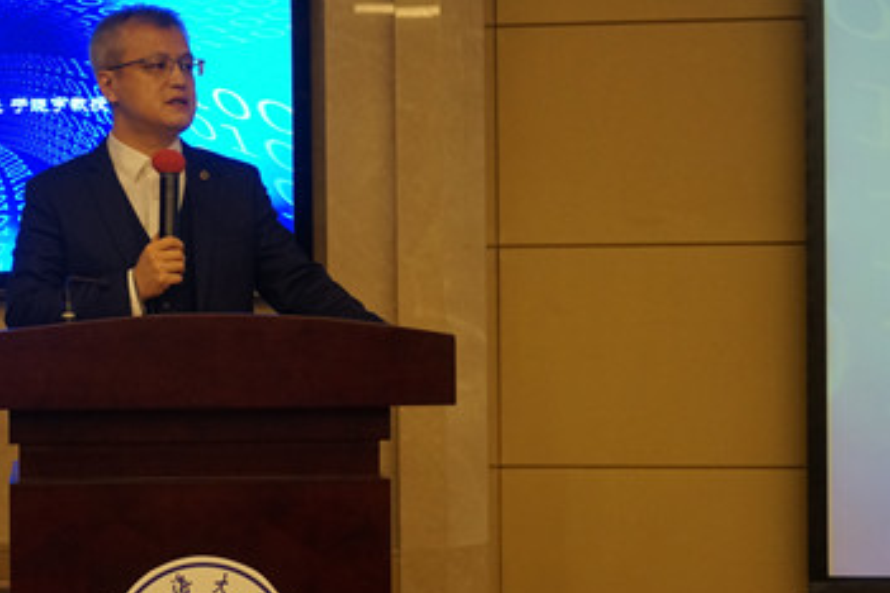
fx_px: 2324
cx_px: 292
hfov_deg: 21.6
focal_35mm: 94
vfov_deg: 14.6
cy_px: 281
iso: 2000
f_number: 4
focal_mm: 55
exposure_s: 1/160
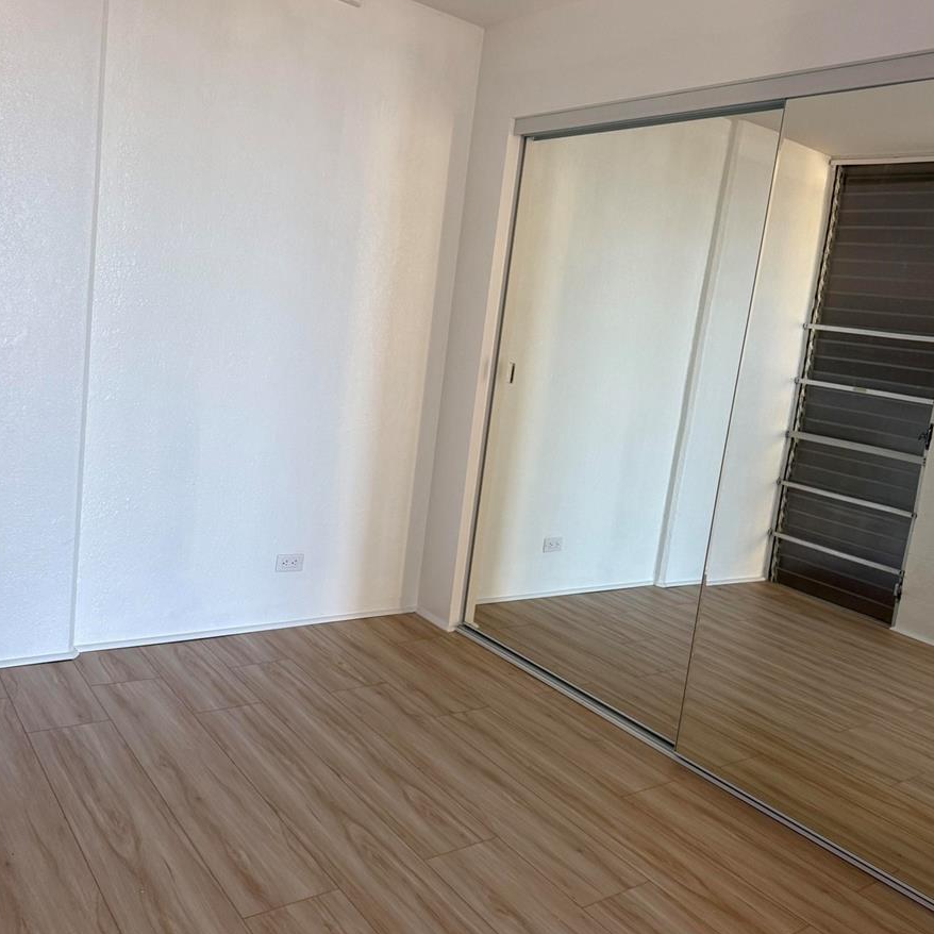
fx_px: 885
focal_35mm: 29
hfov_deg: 55.6
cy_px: 468
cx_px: 468
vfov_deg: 55.6
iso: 200
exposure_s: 1/121
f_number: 1.78
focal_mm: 6.76
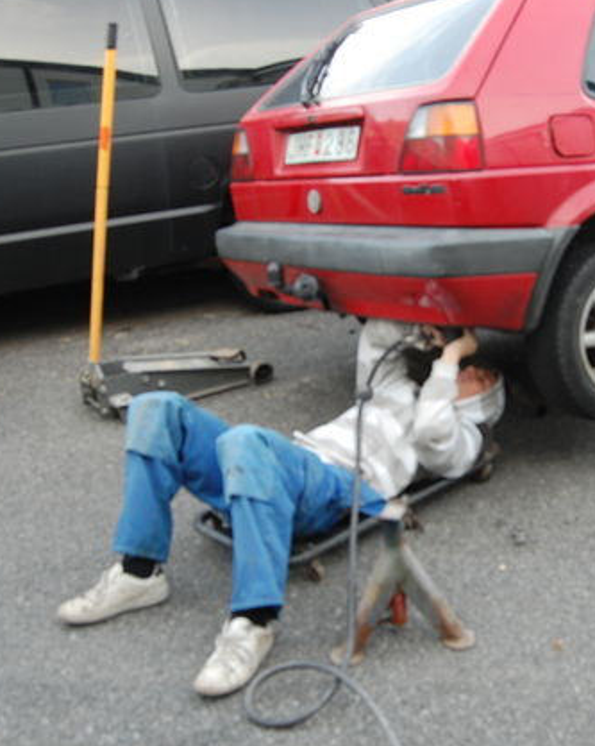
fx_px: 1096
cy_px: 374
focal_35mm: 50
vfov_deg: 37.6
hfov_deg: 29.8
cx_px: 461
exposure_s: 1/125
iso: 320
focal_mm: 23
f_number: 5.6
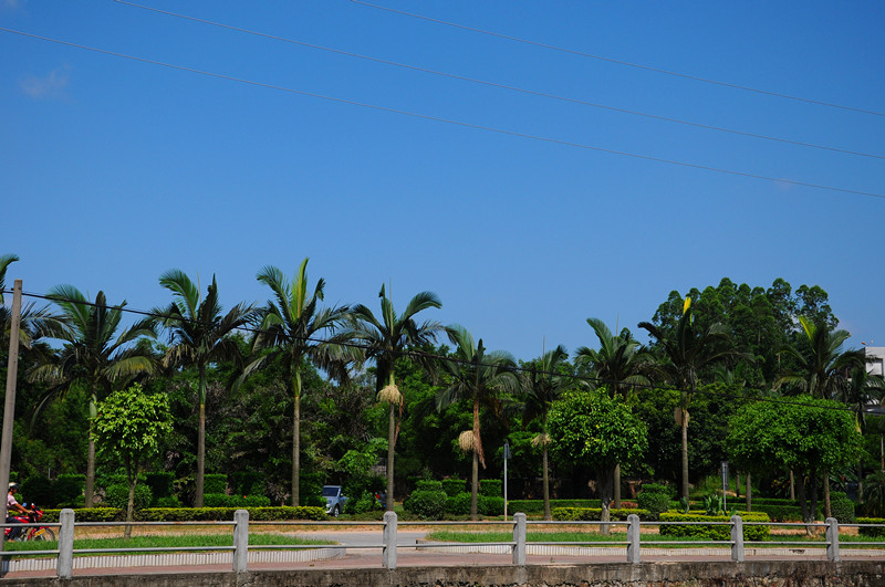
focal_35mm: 57
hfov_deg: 35.1
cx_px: 442
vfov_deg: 23.7
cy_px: 294
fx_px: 1399
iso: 200
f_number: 7.1
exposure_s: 1/1250
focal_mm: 38
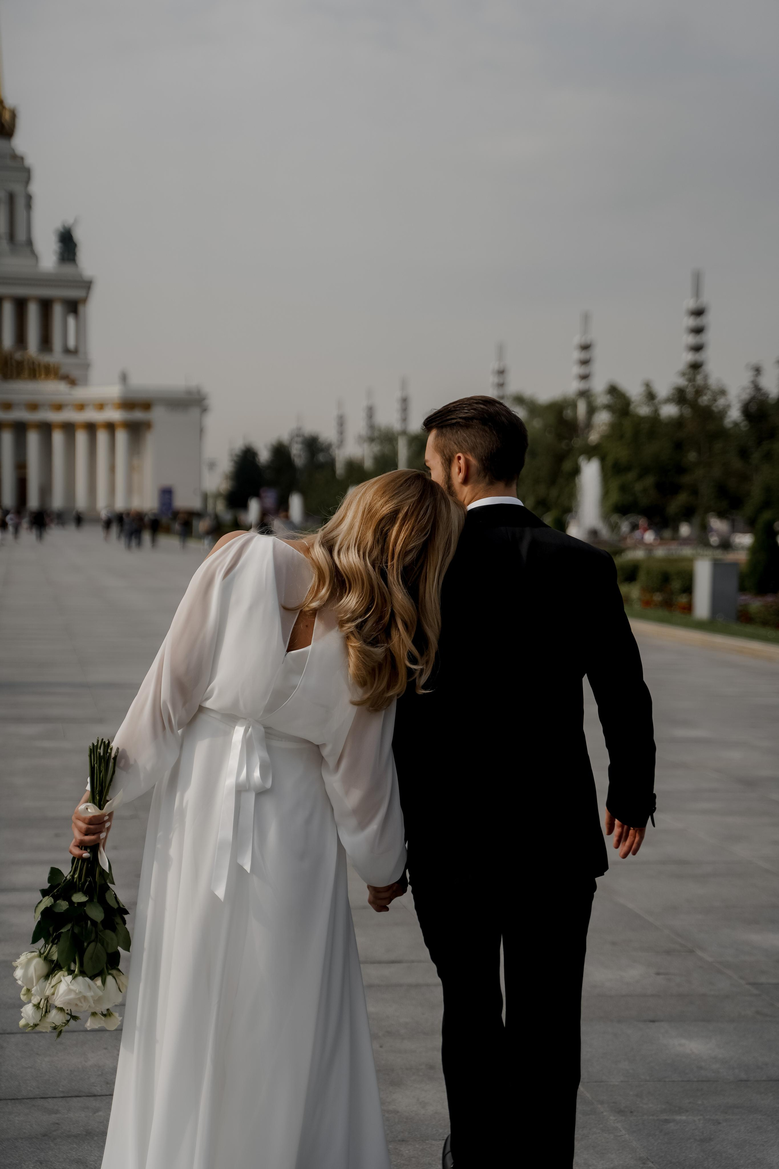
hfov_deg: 23.8
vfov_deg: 35.1
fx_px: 1850
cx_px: 390
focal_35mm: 57
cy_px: 584
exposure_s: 1/4000
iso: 100
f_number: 2.8
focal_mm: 57
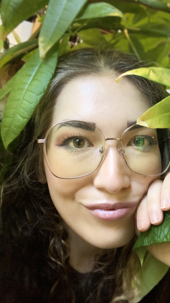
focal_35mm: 36
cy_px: 153
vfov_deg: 55.3
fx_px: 288
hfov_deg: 32.5
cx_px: 115
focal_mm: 2.87
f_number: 2.2
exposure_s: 1/40
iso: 320
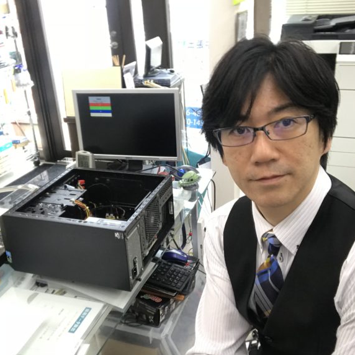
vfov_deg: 43.9
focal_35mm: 38
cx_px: 164
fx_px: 441
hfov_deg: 43.8
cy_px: 178
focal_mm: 2.87
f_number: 2.2
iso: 64
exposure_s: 1/33
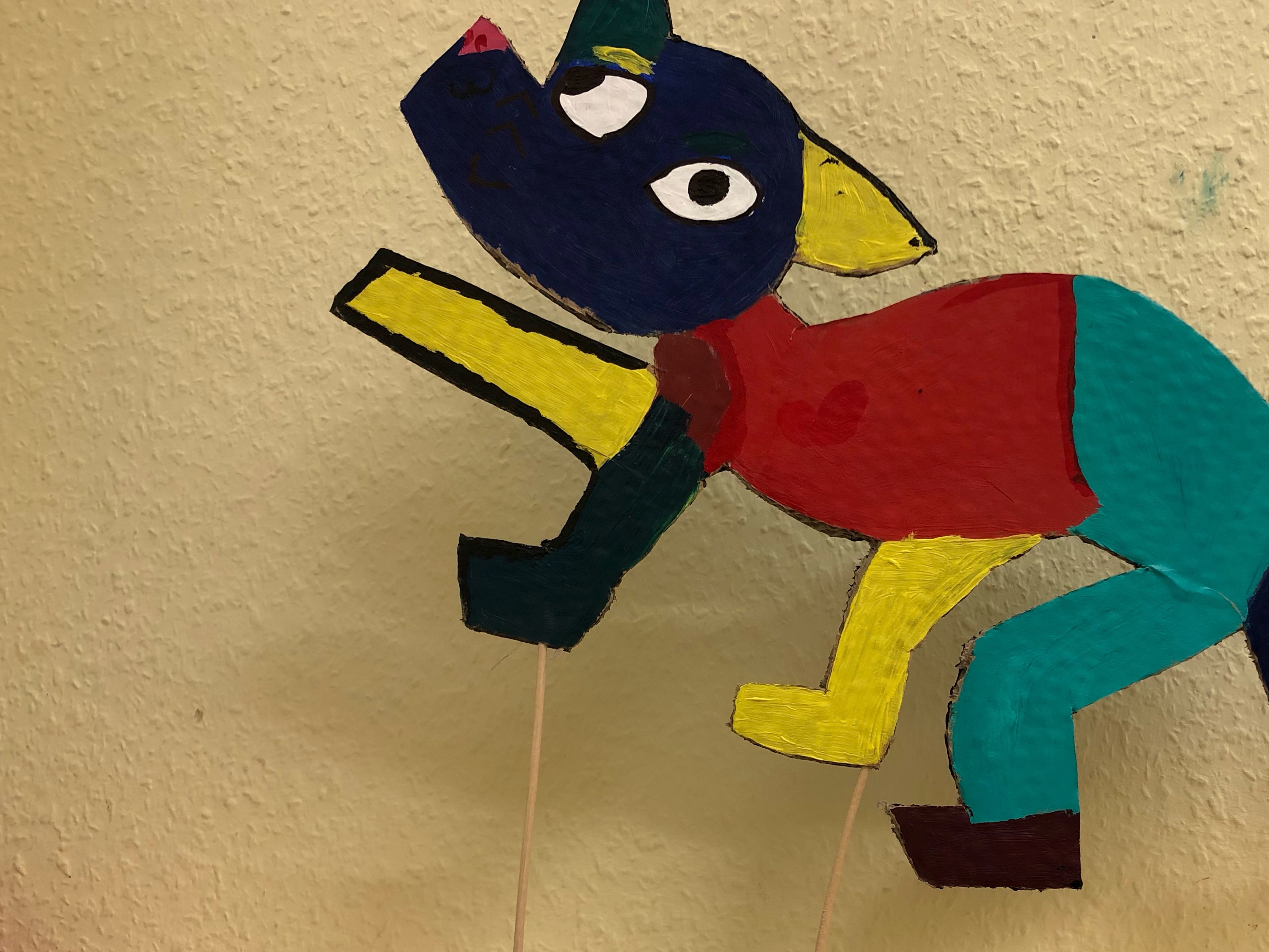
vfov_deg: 36.6
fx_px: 1430
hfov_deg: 47.0
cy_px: 595
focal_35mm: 39
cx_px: 860
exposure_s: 1/33
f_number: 1.8
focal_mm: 3.99
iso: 25
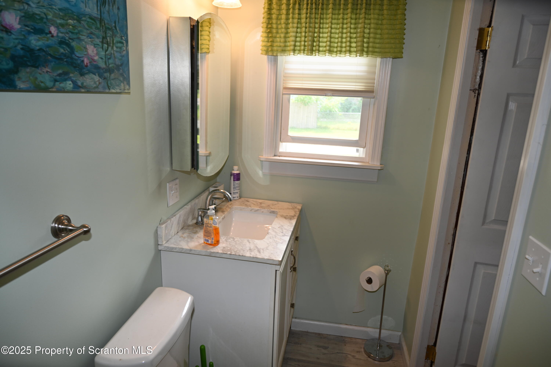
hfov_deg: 73.7
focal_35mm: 24
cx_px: 276
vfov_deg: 53.1
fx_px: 367
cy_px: 184
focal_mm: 24
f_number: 4.5
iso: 200
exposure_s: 1/80
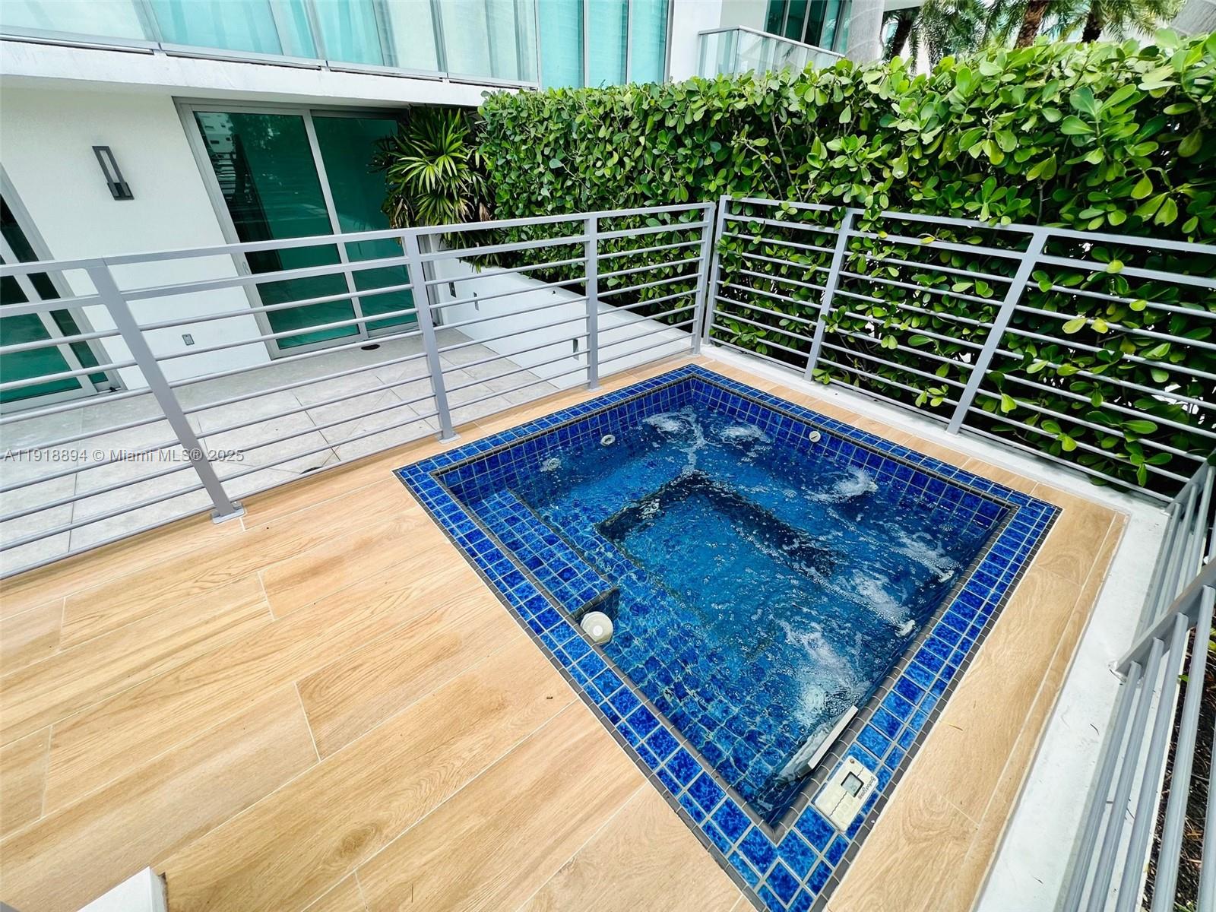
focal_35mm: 13
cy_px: 456
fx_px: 457
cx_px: 608
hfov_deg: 106.2
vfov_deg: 89.9
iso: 32
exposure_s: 1/445
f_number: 1.8
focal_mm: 1.57
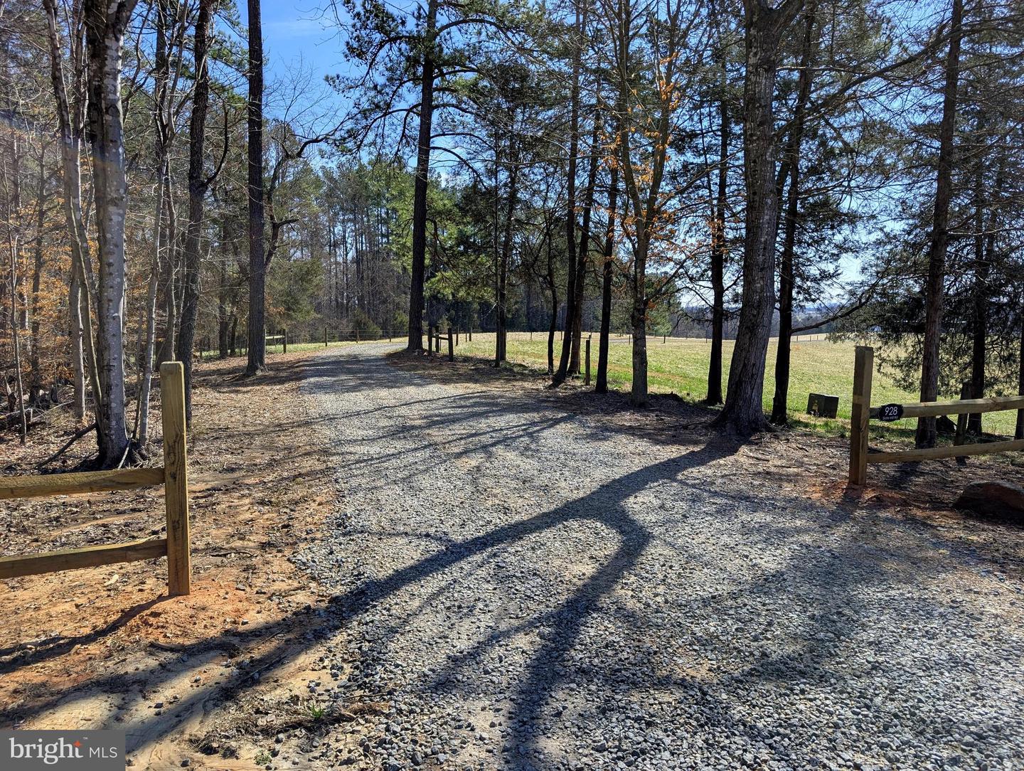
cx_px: 512
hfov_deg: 71.5
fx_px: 711
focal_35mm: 24
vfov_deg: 56.9
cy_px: 386
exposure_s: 1/1073
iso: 20
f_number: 1.68
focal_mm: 6.9
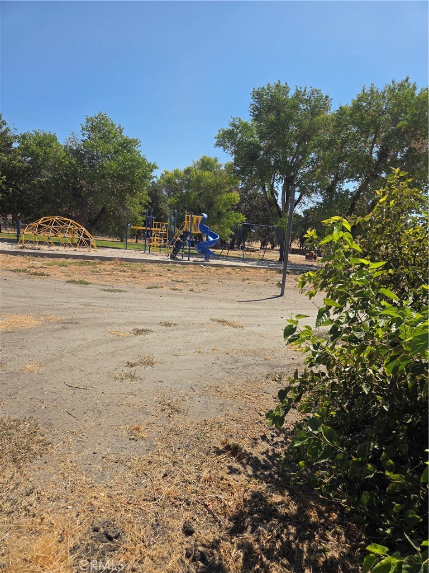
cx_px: 214
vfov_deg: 73.9
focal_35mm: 23
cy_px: 286
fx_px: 380
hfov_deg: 58.9
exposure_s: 1/5545
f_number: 1.8
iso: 80
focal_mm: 5.4
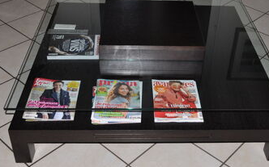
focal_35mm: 53
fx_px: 388
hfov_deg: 38.0
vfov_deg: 24.3
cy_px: 58
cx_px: 163
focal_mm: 24
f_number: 8
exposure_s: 1/60
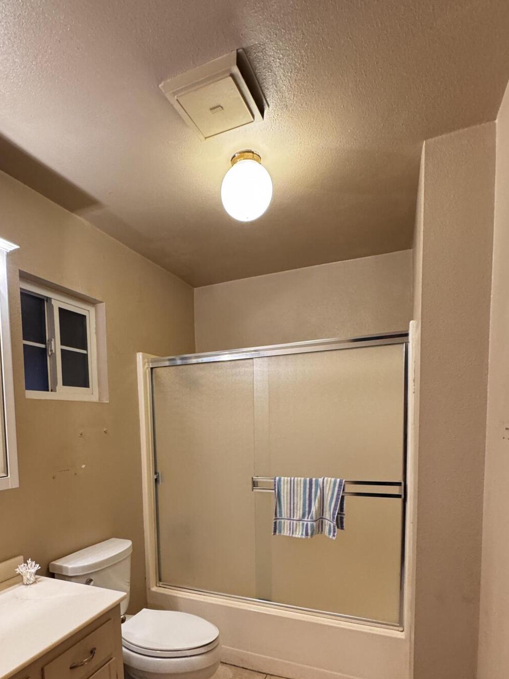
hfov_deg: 62.8
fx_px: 412
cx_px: 200
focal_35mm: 21
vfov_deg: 76.5
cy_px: 453
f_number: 2.2
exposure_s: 1/60
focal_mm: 2.22
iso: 500
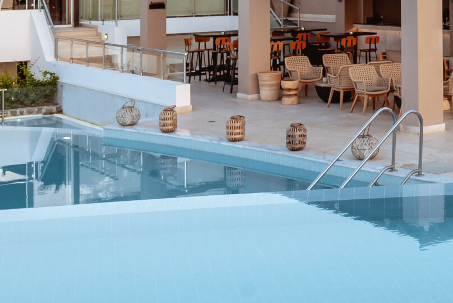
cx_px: 624
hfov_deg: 23.0
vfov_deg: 17.2
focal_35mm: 76
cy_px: -55
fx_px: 957
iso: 400
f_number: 6.3
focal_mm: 24
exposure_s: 1/200
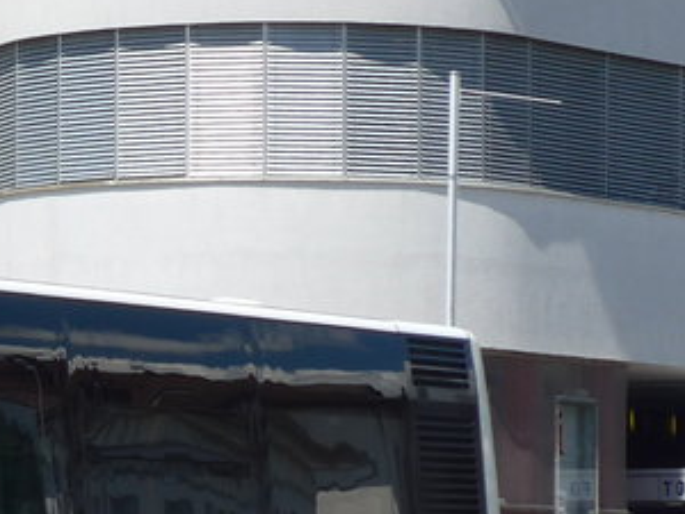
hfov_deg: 6.5
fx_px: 5857
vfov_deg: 5.0
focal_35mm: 296
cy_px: 356
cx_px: -530
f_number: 4.2
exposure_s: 1/640
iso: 80
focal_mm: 15
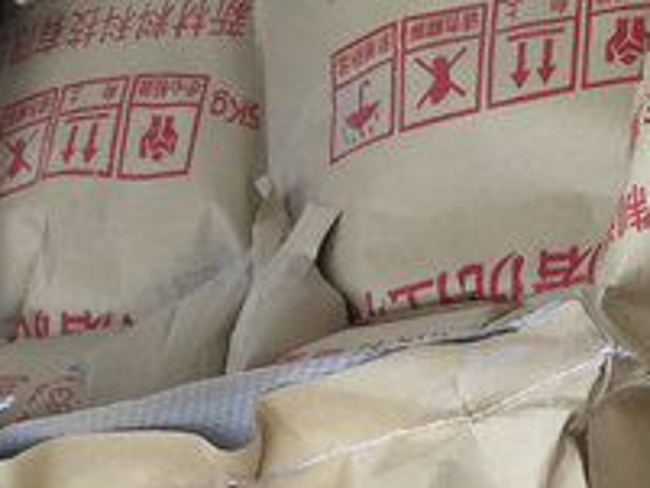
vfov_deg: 13.1
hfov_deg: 18.2
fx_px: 2029
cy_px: 701
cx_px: 346
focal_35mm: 108
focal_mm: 4.15
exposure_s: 1/121
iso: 32
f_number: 2.2
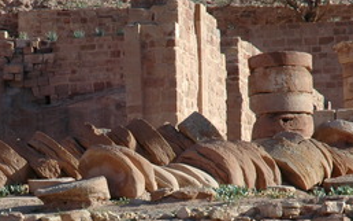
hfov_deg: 7.0
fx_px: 2875
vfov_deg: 4.4
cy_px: 205
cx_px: 64
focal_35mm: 299
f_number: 9
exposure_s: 1/320
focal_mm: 70
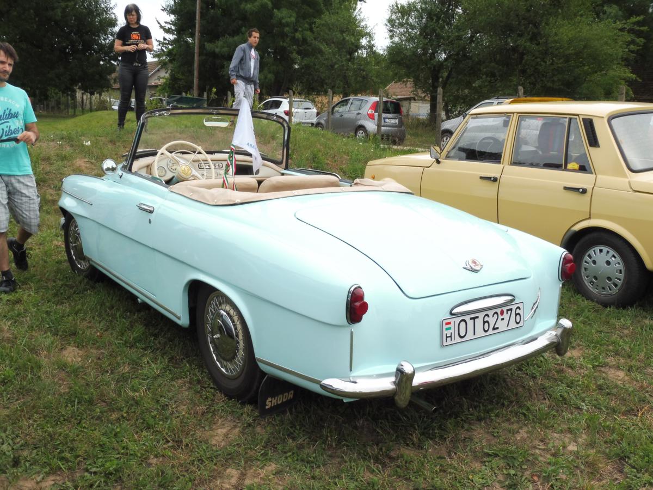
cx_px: 326
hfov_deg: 54.0
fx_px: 641
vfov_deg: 41.8
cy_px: 245
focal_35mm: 34
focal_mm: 6.1
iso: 100
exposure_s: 1/320
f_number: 5
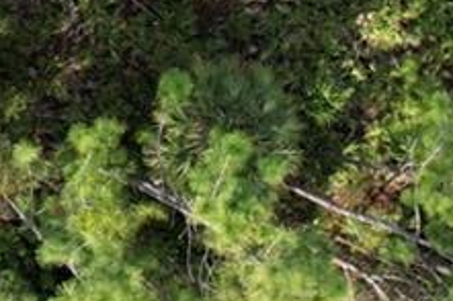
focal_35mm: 159
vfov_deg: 8.0
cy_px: -430
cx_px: -496
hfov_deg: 11.5
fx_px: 1999
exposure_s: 1/1000
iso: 100
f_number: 2.8
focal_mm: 8.38
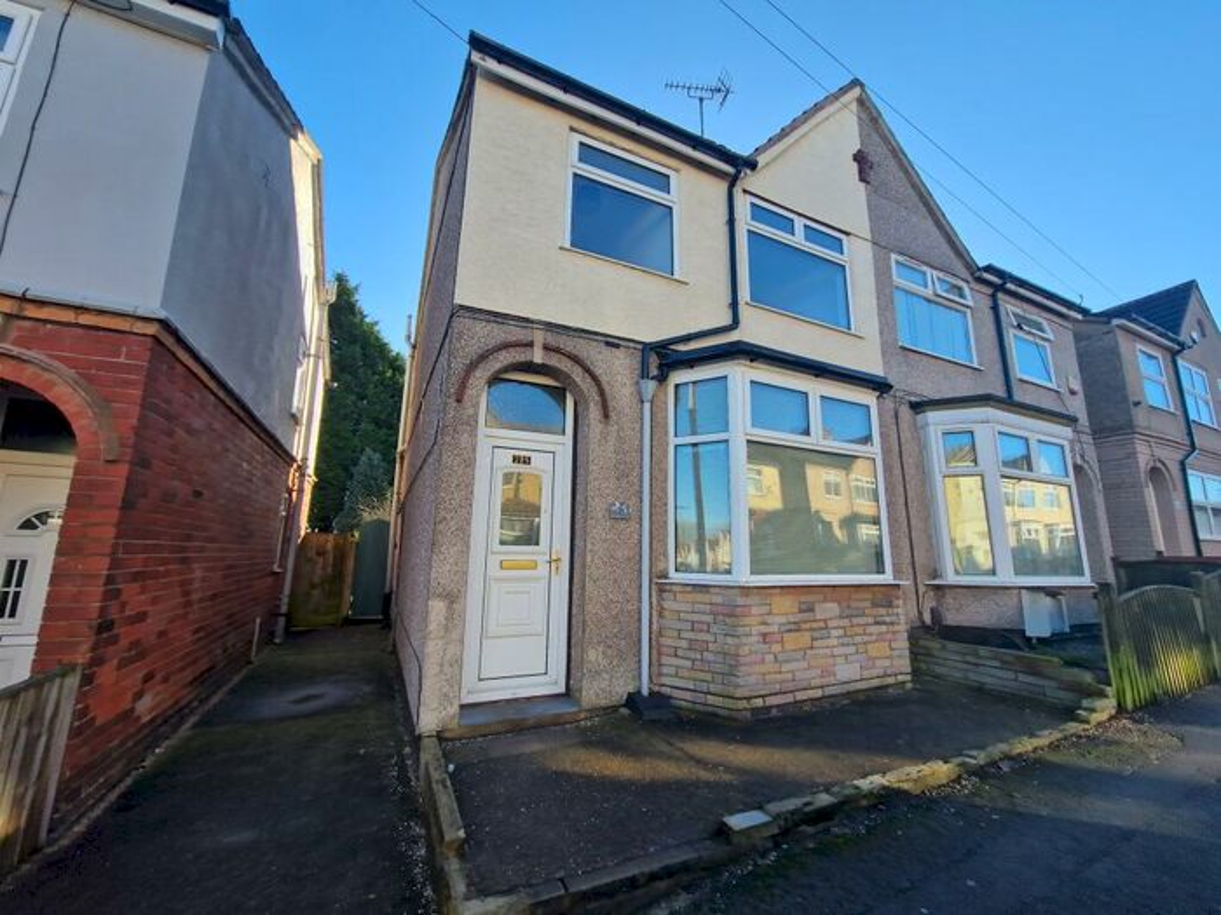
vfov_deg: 89.9
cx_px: 610
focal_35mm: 13
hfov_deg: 106.2
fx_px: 459
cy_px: 458
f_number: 2.2
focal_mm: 2.2
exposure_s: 1/684
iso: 50
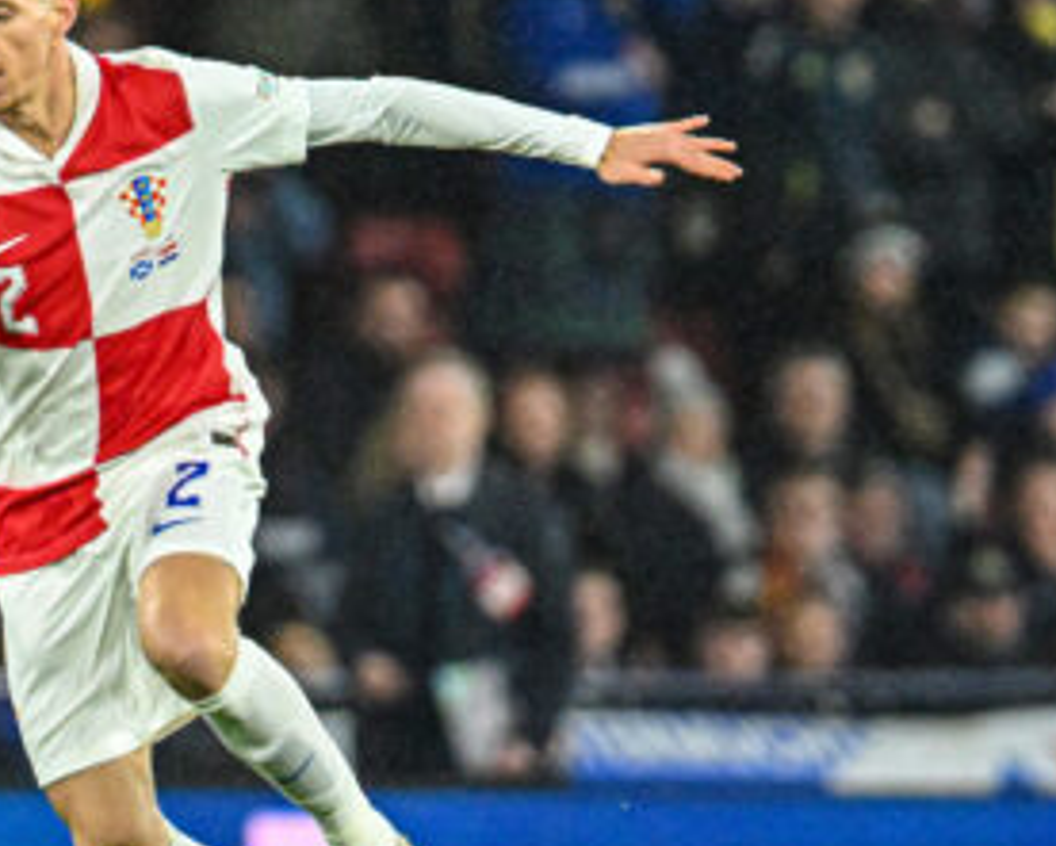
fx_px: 48992
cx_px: -360
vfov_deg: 1.0
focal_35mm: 1567
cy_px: 383
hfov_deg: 1.2
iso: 4000
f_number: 3.5
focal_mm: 400
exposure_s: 1/1250
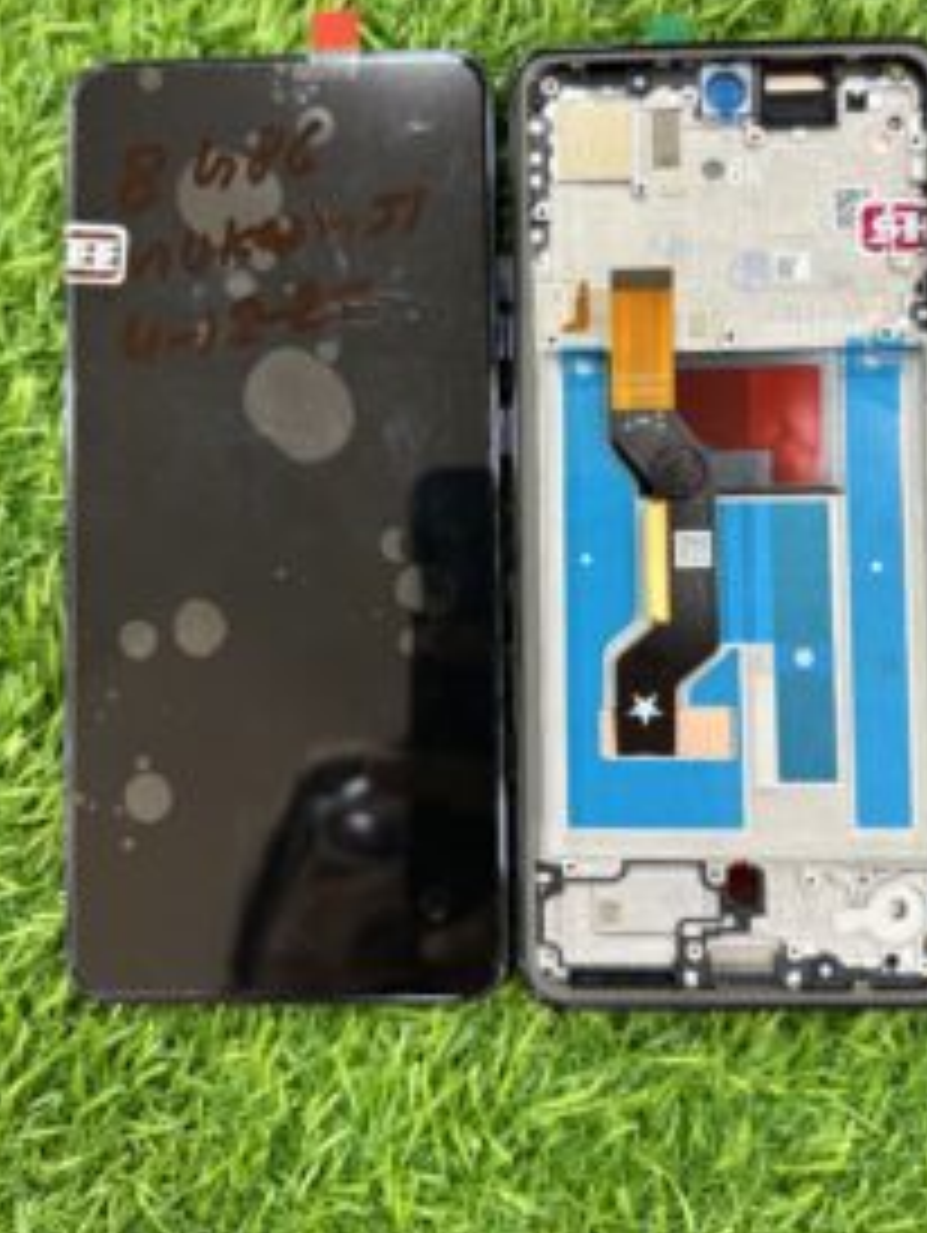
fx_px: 1248
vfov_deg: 52.2
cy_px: 482
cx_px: 513
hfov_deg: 40.7
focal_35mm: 35
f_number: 1.78
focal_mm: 6.76
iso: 160
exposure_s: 1/50
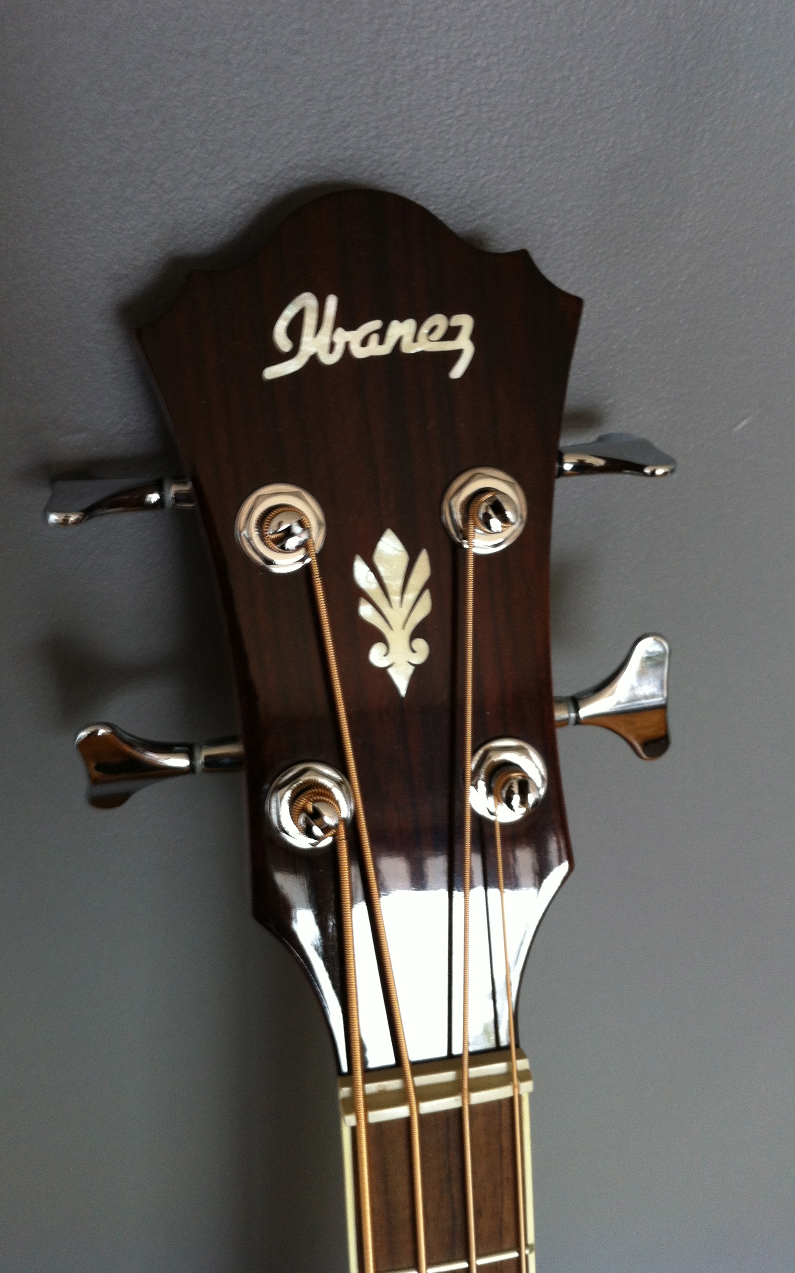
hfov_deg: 33.6
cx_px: 399
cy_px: 622
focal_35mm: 38
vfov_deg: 51.5
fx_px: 1318
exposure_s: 1/15
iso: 80
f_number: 2.8
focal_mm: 3.85
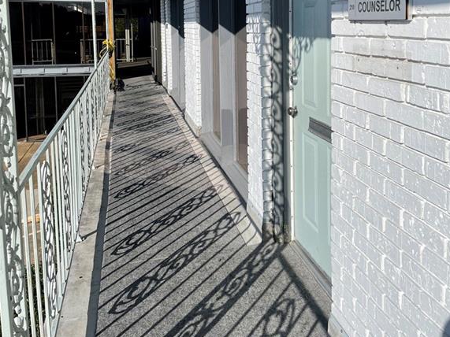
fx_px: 455
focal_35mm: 35
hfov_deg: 52.6
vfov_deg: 39.2
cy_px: 69
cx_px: 226
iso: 32
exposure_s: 1/6494
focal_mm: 4.2
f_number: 1.6
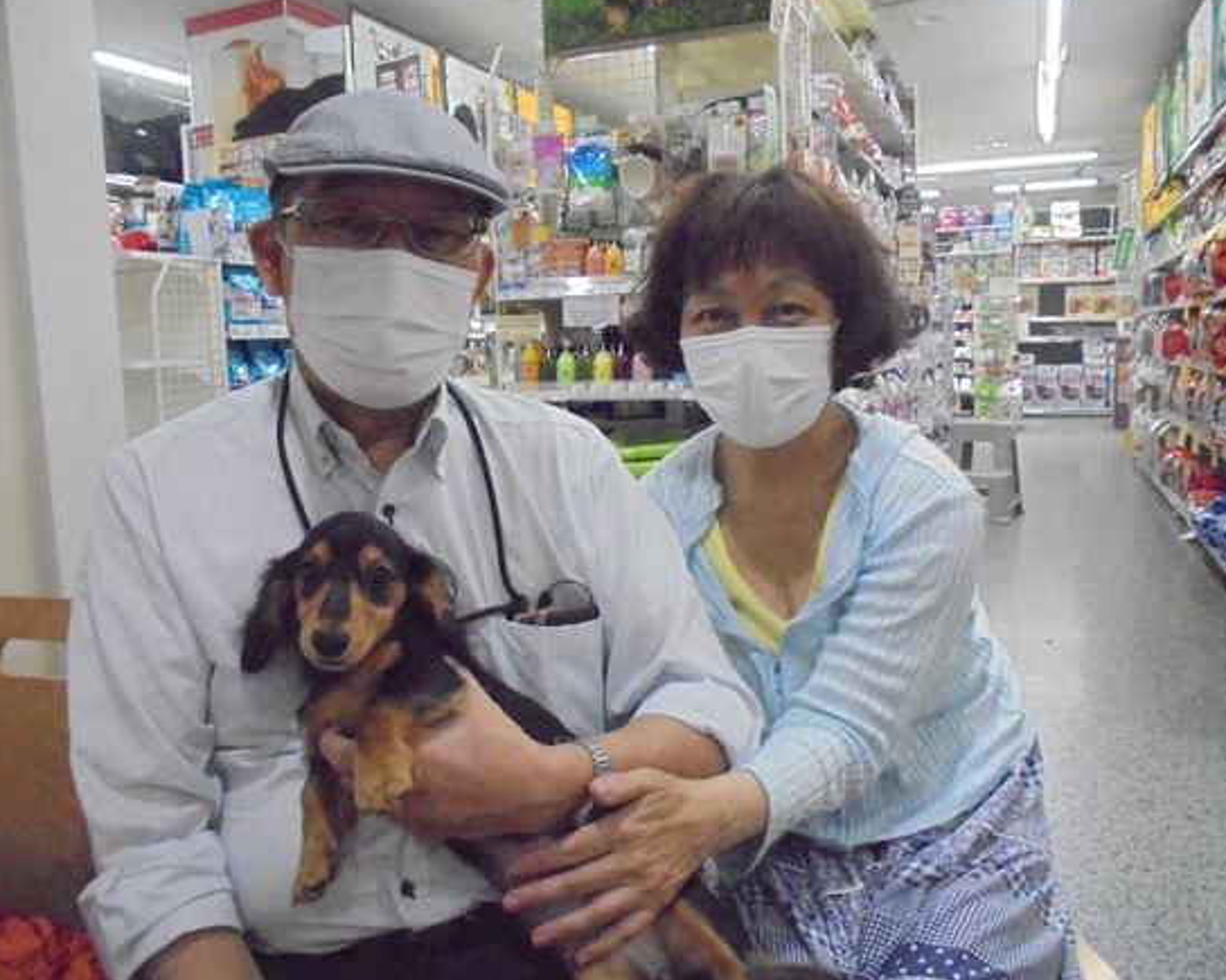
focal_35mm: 28
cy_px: 478
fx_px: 1016
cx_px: 584
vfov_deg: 51.5
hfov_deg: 62.2
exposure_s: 1/160
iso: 1600
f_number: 3.5
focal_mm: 4.6
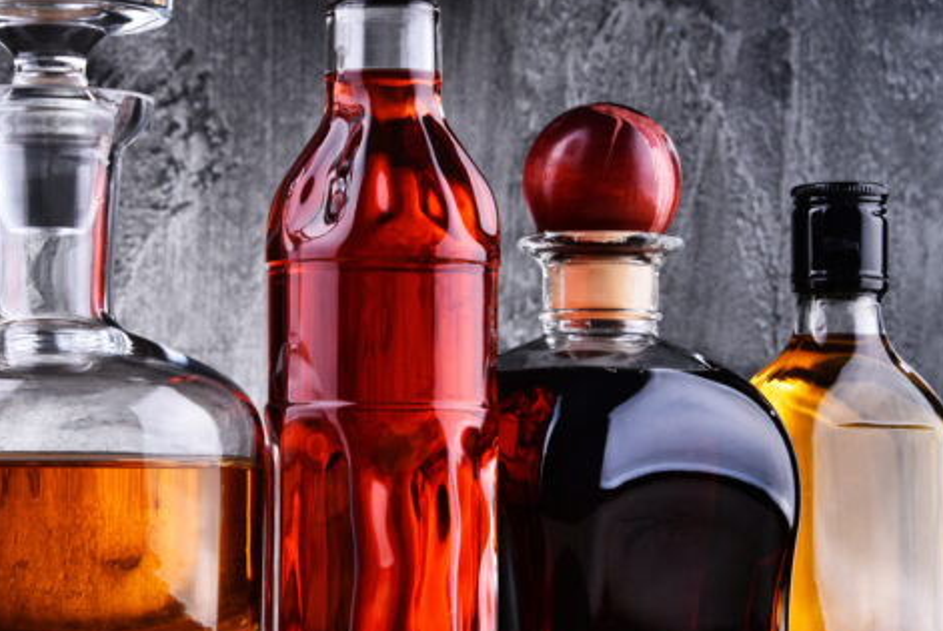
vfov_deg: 9.2
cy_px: 293
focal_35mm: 150
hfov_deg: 13.7
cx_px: 410
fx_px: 3933
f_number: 22
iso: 100
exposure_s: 1/125
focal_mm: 92
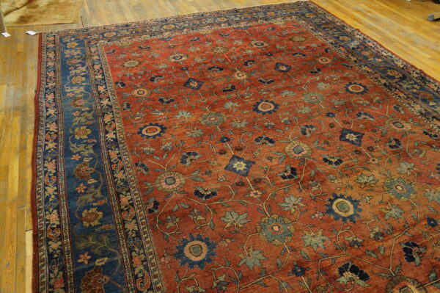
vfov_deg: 45.6
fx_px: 348
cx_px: 220
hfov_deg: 64.6
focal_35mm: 28
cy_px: 146
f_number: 4
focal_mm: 19
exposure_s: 1/60
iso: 1250
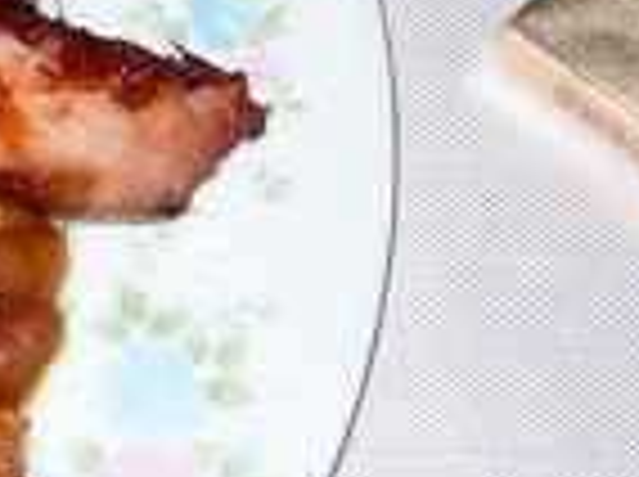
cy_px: 220
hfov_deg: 11.4
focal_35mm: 158
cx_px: -598
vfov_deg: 9.4
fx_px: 2912
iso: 100
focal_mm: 5.2
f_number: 2.8
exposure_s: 1/8
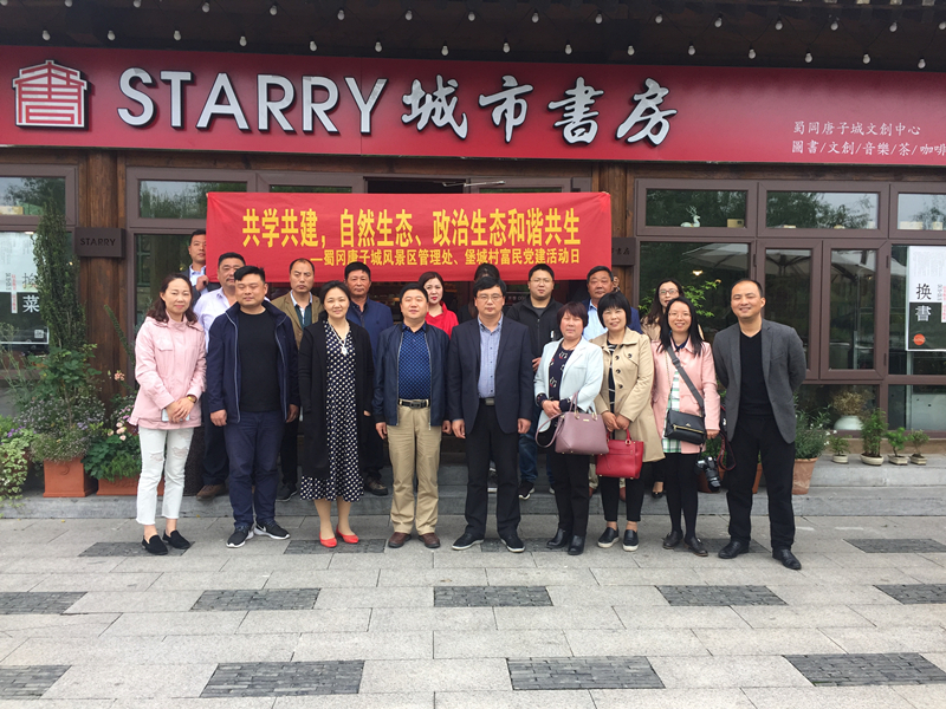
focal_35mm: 29
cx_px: 473
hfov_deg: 61.7
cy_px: 354
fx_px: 793
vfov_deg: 48.2
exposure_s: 1/215
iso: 32
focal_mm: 4.15
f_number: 2.2
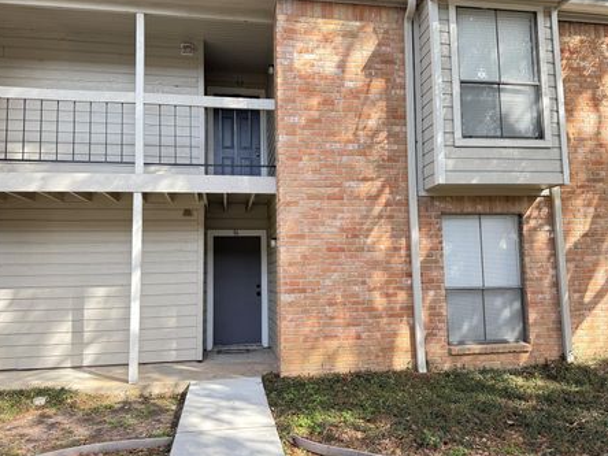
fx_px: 474
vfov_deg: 51.3
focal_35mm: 27
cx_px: 312
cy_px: 223
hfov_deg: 65.3
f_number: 1.78
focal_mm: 6.76
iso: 80
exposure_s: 1/438
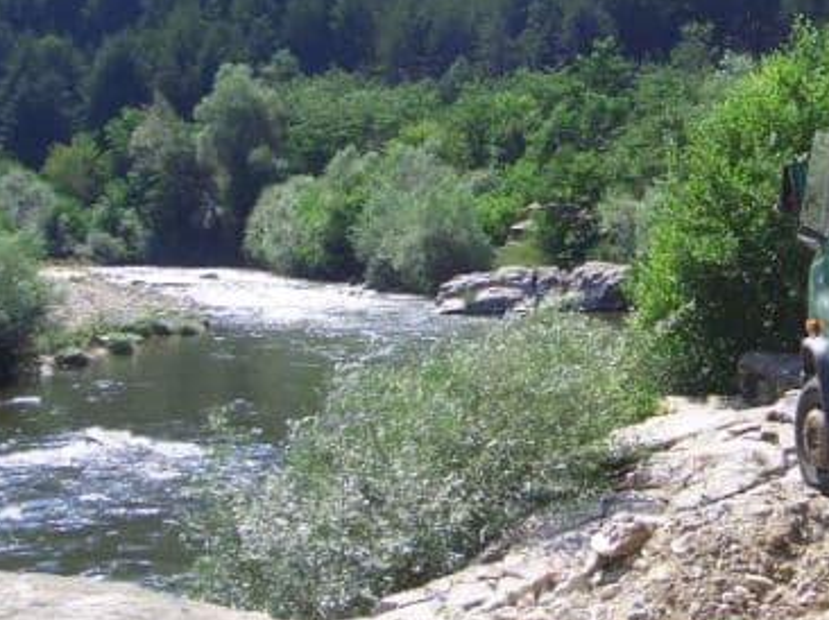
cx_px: 589
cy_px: 176
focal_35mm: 64
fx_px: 1532
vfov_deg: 22.7
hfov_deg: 29.9
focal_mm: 8
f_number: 4.8
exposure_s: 1/250
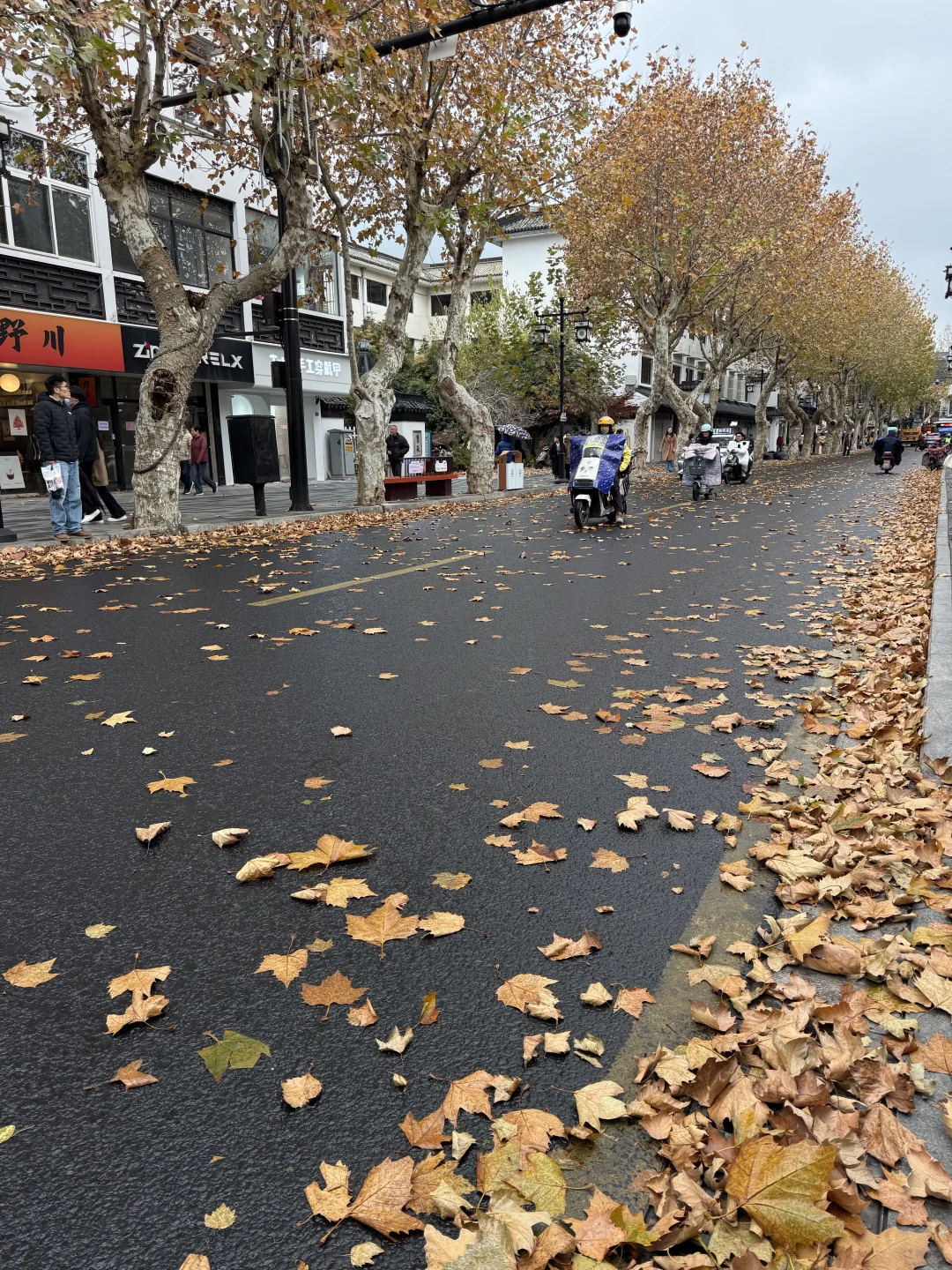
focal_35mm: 24
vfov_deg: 71.6
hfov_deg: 56.8
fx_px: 880
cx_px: 476
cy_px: 635
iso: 100
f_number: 1.78
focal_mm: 6.76
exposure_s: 1/251
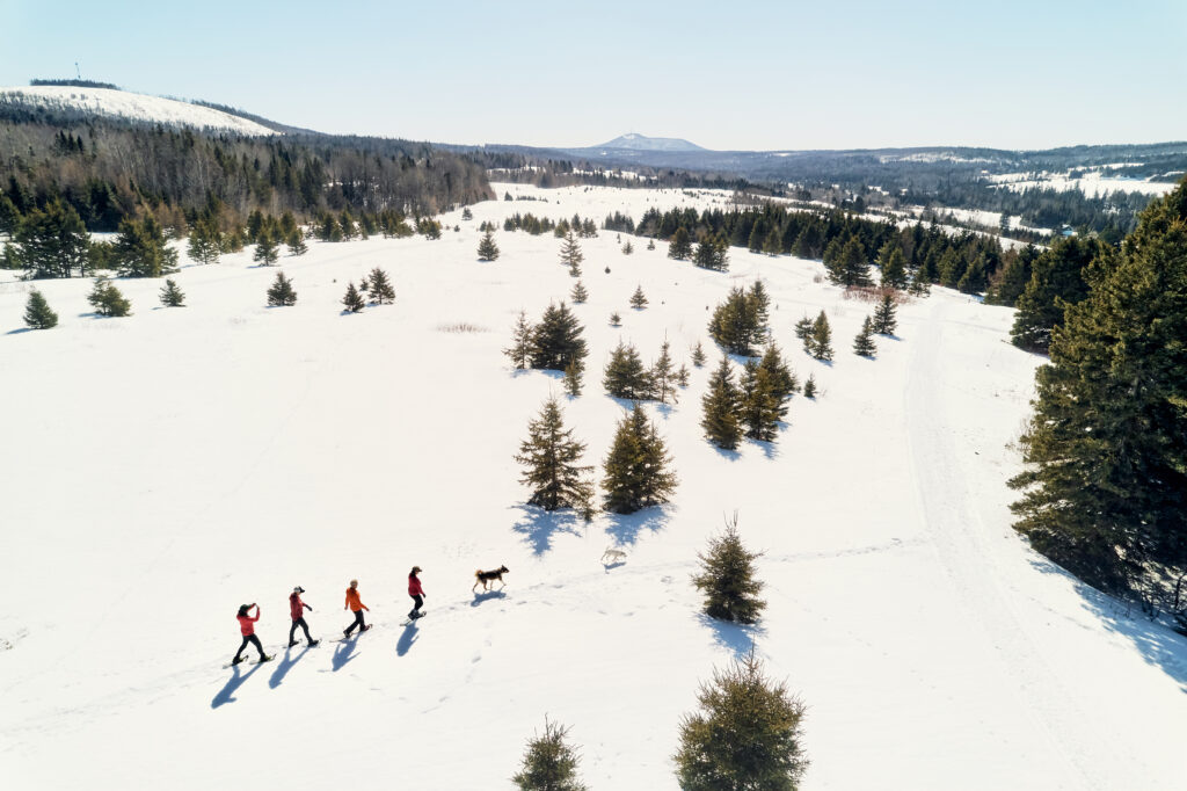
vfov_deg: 57.2
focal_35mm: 22
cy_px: 396
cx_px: 594
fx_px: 725
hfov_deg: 78.6
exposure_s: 1/2000
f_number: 2.8
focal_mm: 8.38
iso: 100
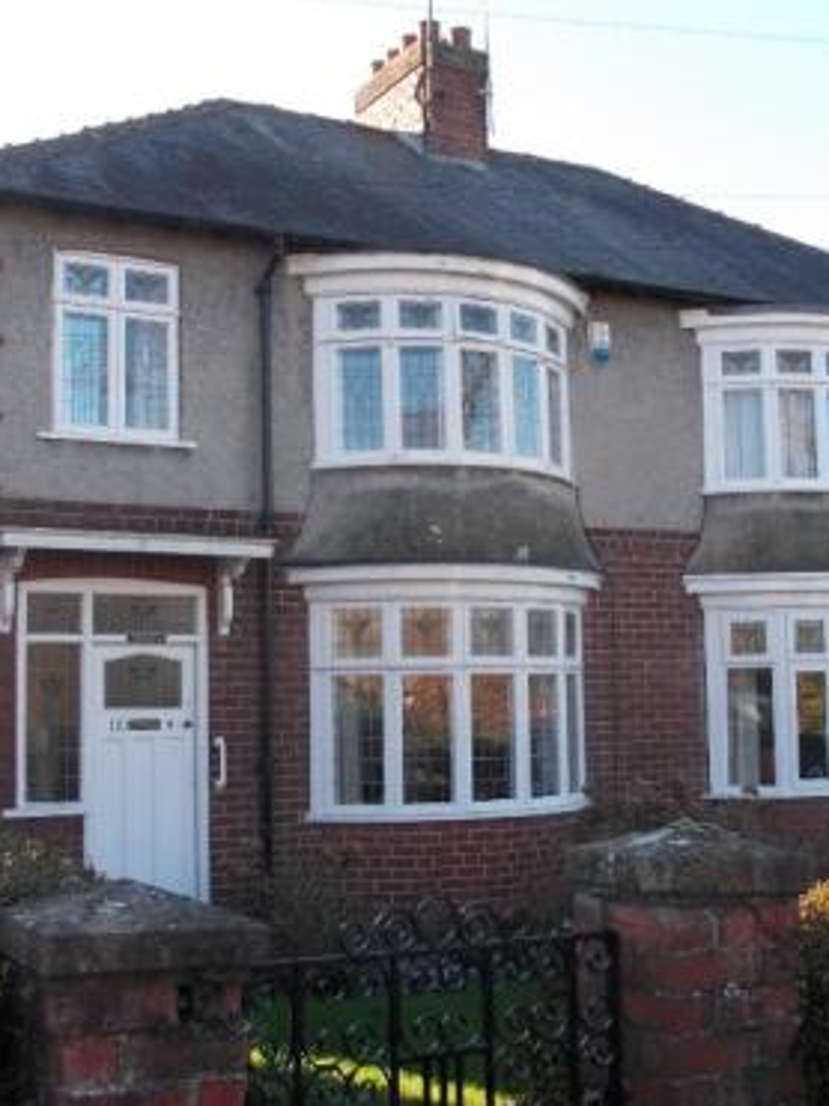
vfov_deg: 43.0
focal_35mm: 44
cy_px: 574
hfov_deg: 32.8
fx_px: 1406
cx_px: 380
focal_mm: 4
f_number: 2.7
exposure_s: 1/250
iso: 80
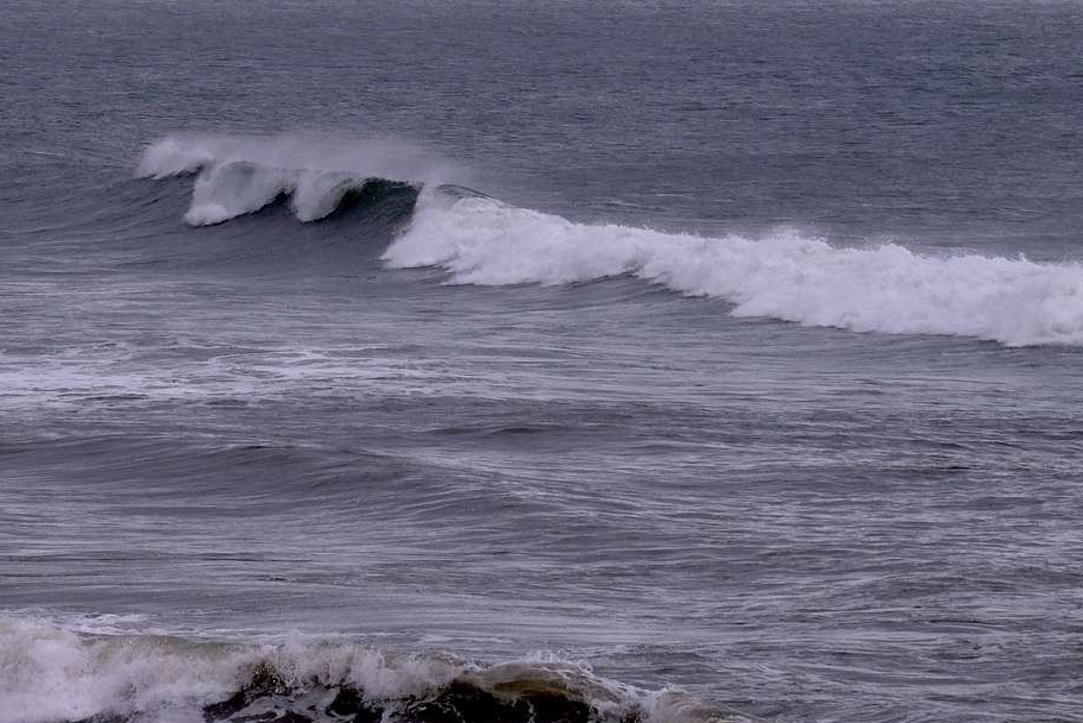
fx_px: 7132
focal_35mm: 237
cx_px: 350
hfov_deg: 8.7
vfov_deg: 5.8
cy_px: 175
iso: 800
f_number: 11
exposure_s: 1/1000
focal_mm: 90
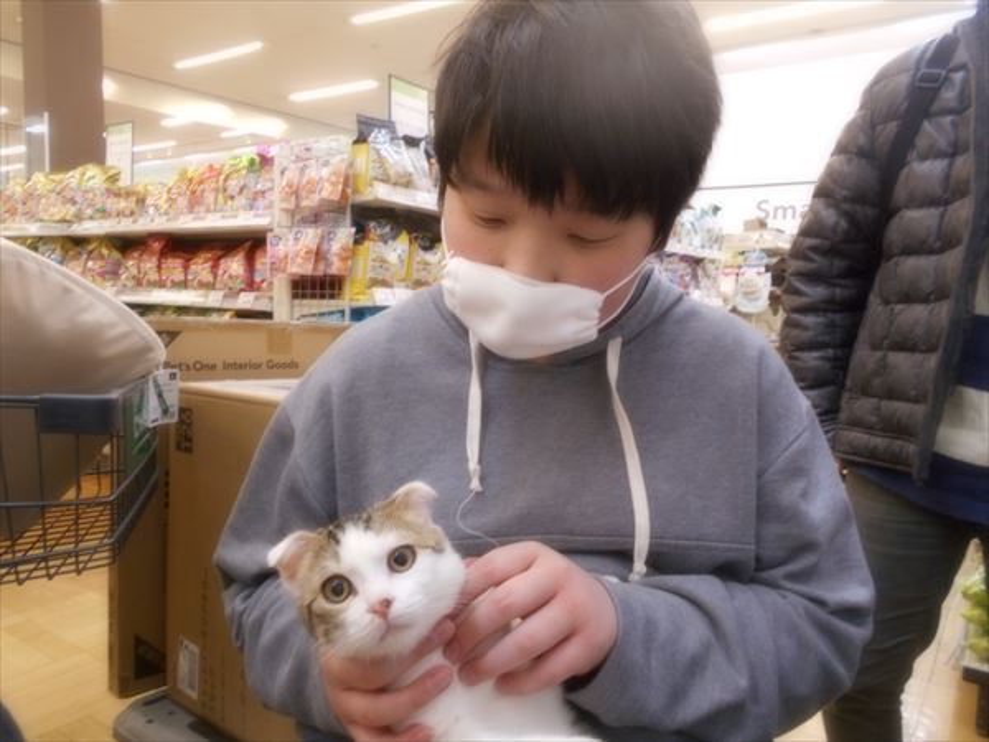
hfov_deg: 67.3
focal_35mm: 26
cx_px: 494
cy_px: 371
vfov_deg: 53.1
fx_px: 743
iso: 250
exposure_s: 1/30
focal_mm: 4.6
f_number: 3.2
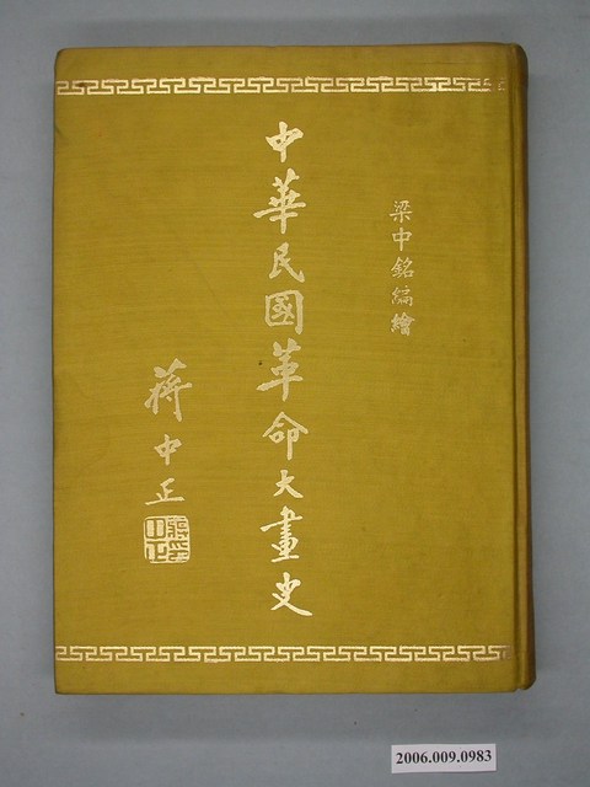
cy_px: 394
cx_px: 295
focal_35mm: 50
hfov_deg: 29.1
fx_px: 1136
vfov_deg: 38.2
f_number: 2.9
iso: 100
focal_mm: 10.4
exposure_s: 1/72.4
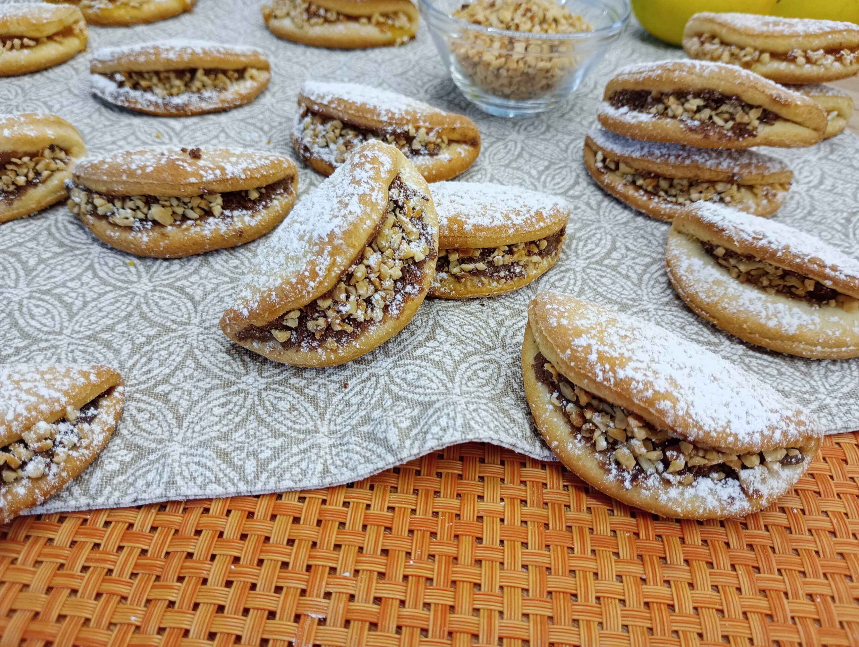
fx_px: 696
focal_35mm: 28
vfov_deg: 49.9
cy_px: 324
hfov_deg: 63.4
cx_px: 430
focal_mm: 4.27
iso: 511
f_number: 1.8
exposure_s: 1/50
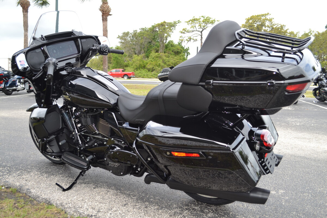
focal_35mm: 33
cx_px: 164
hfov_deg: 57.2
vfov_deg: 40.0
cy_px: 109
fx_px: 300
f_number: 5
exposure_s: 1/200
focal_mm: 22
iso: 100
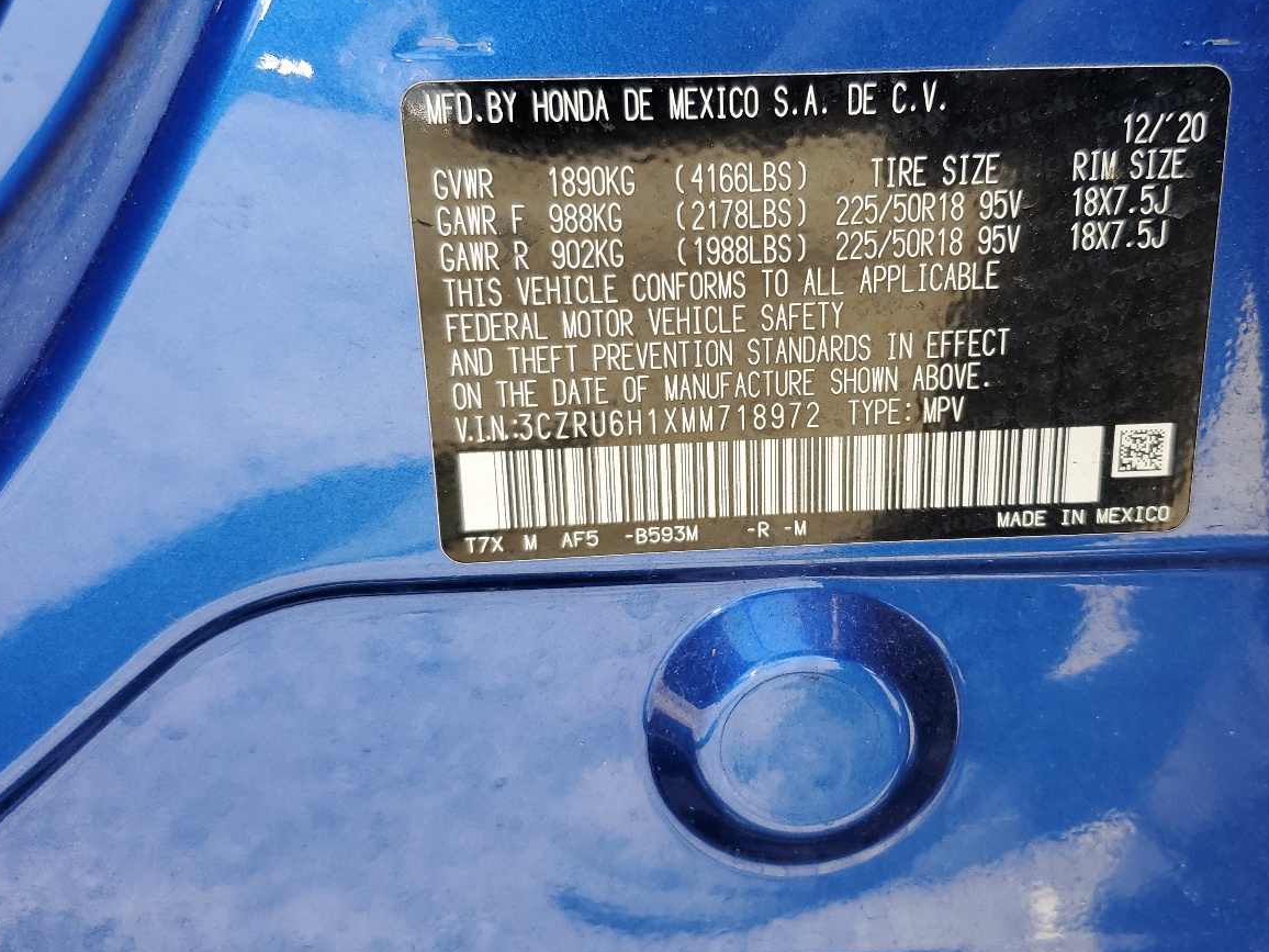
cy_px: 472
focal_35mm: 36
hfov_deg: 51.1
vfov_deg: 39.7
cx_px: 740
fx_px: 1320
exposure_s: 1/256
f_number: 1.5
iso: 50
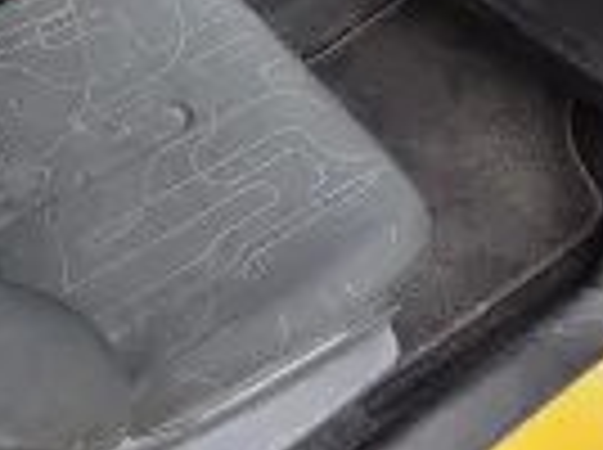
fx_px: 609
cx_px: 40
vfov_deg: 33.3
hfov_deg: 46.6
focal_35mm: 35
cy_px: -86
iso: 50
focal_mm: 2.2
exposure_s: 1/100
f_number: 1.9
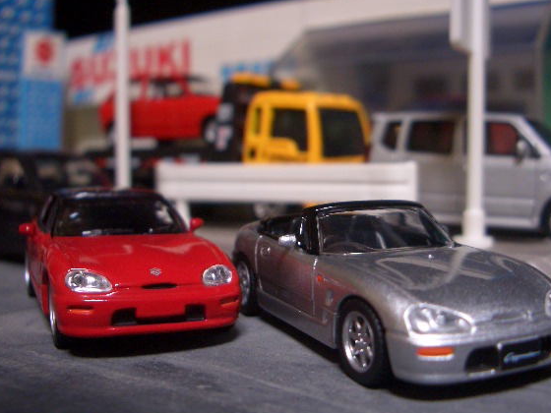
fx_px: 637
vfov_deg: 36.0
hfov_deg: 46.7
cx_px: 302
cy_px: 215
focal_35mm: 40
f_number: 2.6
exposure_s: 1/8
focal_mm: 5.8
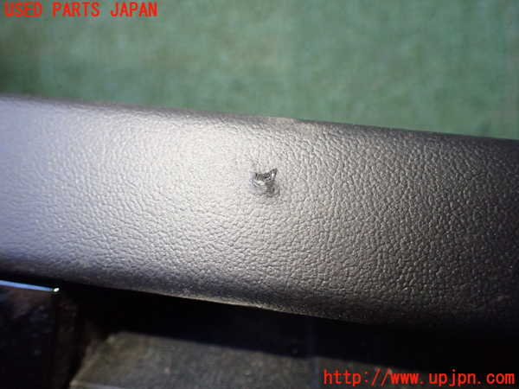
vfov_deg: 46.8
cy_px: 194
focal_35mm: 30
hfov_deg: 60.0
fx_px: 450
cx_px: 260
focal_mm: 5.4
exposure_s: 1/125
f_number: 2.3
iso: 640
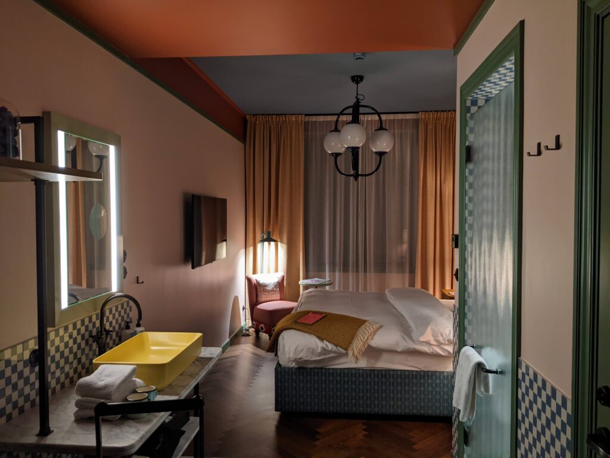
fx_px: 476
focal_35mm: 27
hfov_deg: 65.3
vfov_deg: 51.4
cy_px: 229
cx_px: 305
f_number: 1.8
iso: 187
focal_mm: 4.44
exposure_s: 1/25
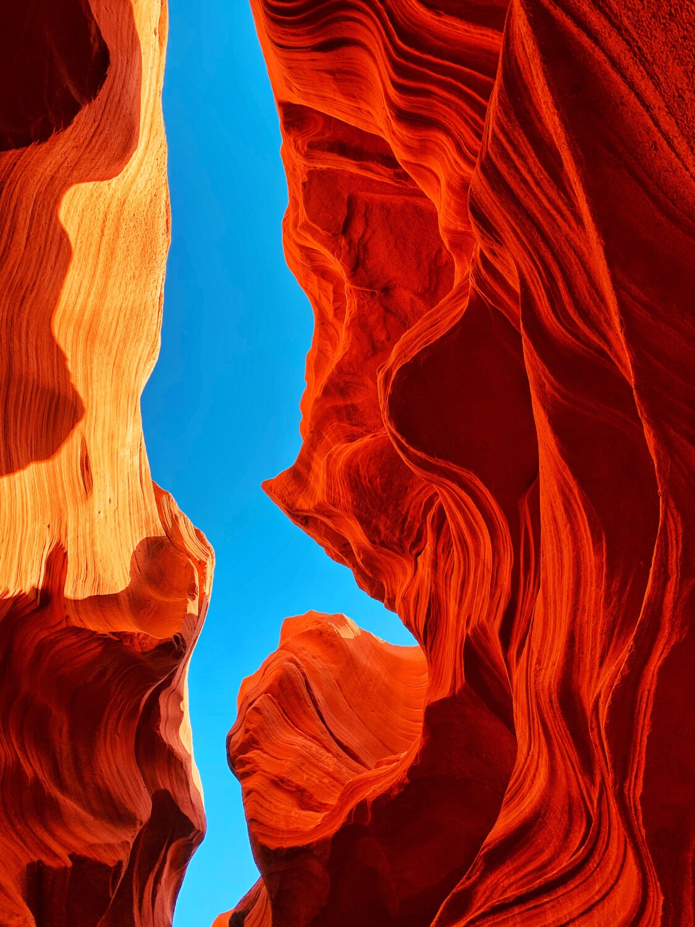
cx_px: 348
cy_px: 464
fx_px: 696
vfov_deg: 67.3
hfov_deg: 53.1
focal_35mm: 26
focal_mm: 4.25
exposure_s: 1/259
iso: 25
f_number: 1.8
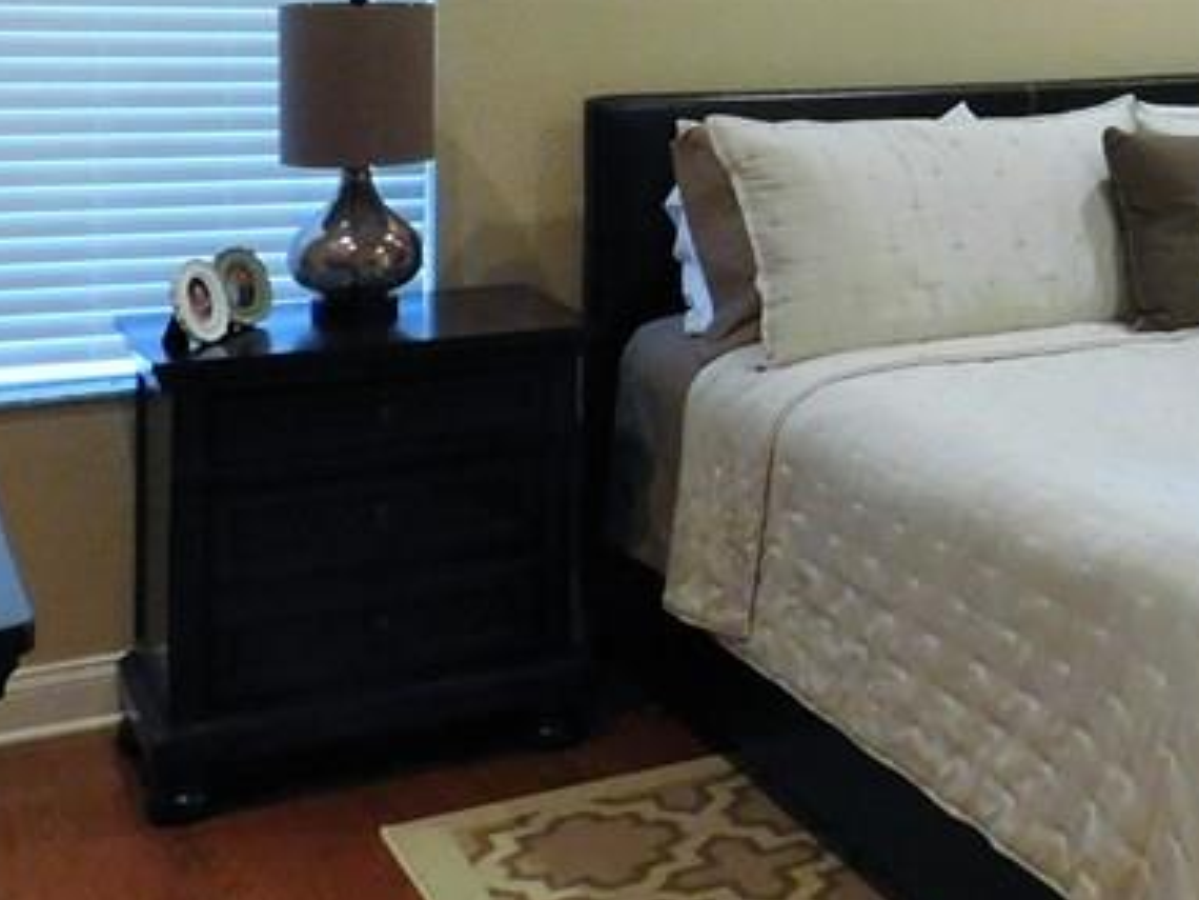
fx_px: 2148
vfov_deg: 22.4
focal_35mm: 62
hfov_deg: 29.2
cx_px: 1196
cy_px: -73
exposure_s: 1/25
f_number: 3
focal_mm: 4
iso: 400
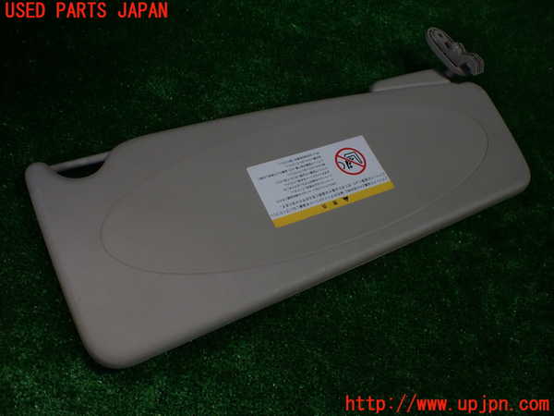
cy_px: 208
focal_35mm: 30
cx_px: 277
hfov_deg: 60.0
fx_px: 480
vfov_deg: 46.8
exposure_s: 1/125
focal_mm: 5.4
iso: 125
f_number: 2.3
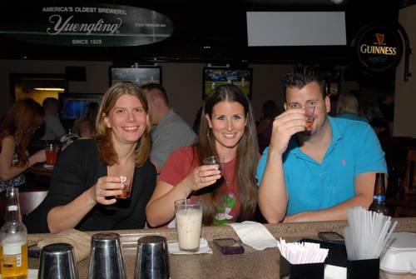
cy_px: 140
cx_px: 208
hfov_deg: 49.5
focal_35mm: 39
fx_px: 451
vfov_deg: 34.3
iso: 500
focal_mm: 26
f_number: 6.3
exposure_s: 1/100
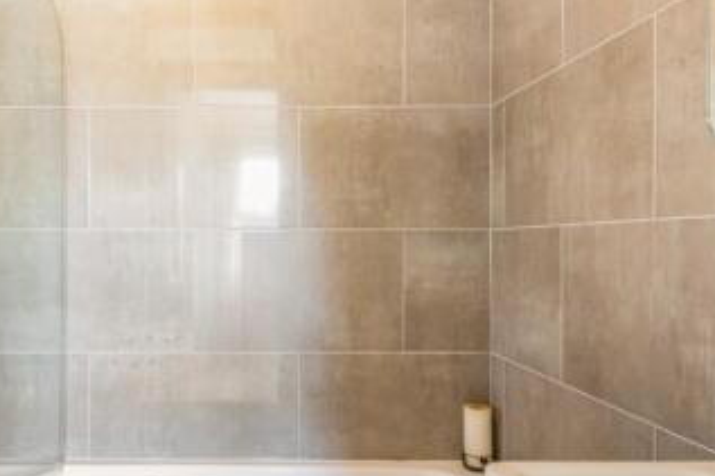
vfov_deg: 44.9
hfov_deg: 63.2
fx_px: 576
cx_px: 289
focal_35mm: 29
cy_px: 233
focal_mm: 14
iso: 200
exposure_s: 1/1.25
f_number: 7.1
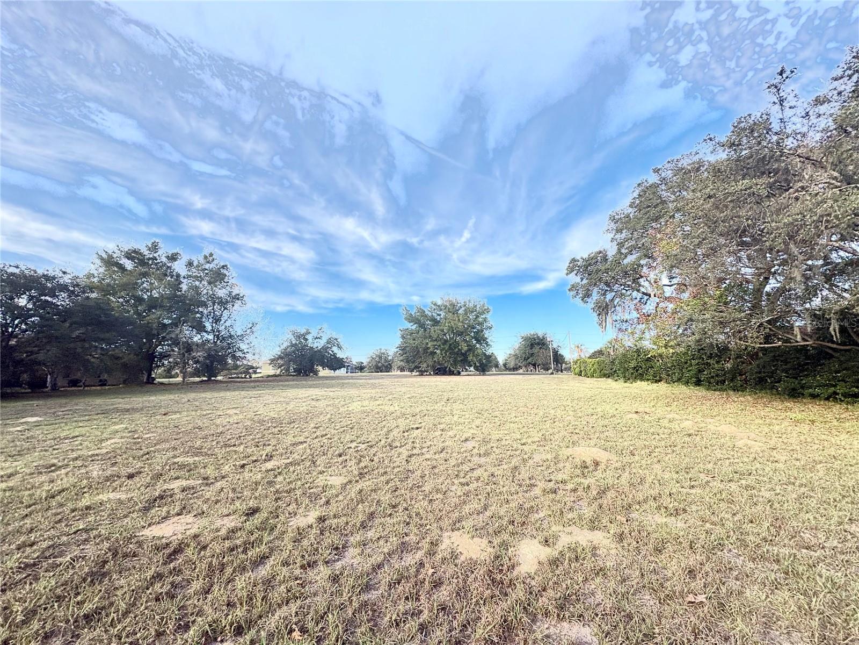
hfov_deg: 102.1
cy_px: 322
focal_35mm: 14
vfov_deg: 85.7
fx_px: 347
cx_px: 430
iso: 40
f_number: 2.2
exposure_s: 1/1477
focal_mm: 2.22
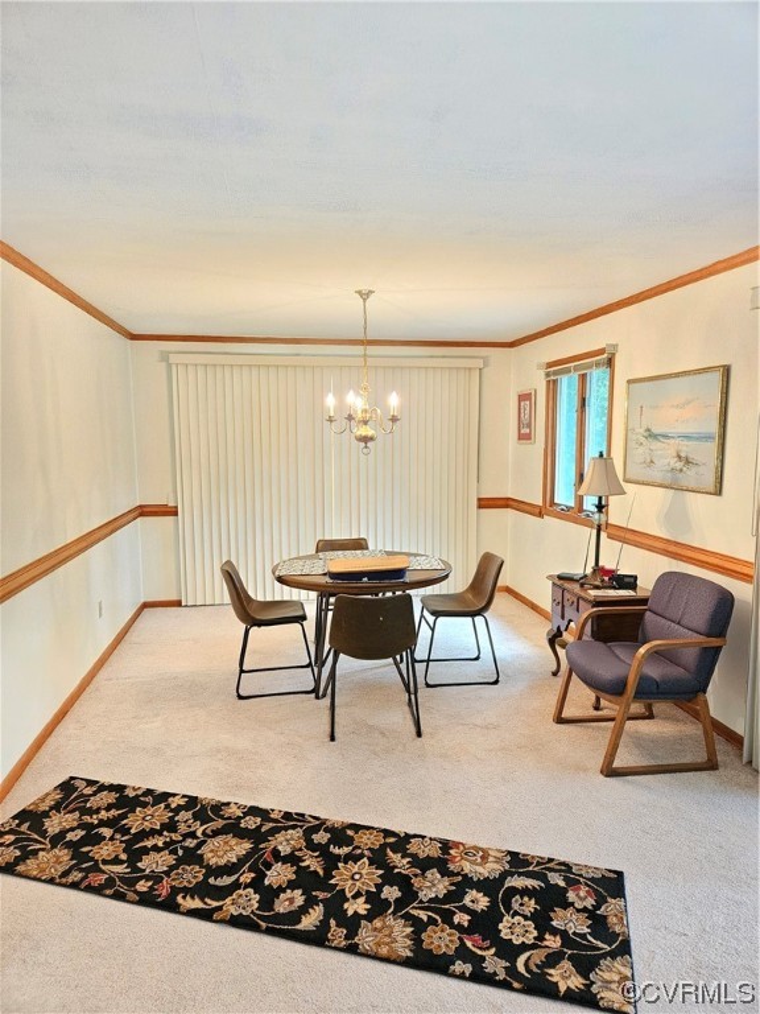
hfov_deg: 58.9
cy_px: 507
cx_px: 380
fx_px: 673
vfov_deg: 73.9
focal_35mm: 23
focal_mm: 5.4
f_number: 1.8
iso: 640
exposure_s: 1/24
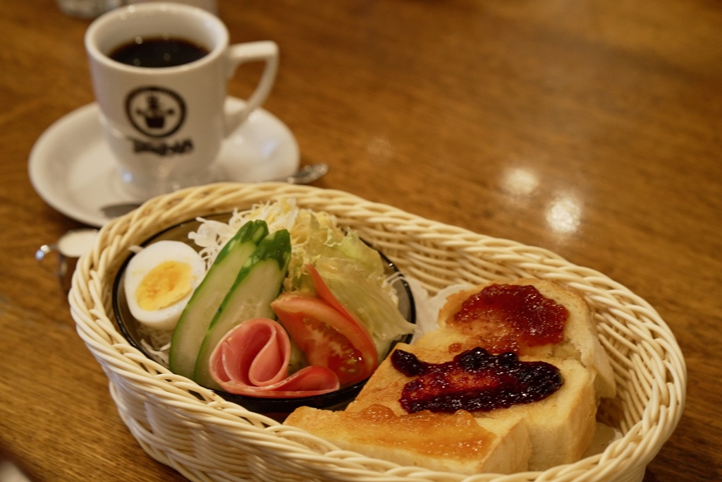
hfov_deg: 23.9
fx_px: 1705
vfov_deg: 16.1
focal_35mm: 85
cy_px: 241
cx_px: 361
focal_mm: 85
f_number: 5
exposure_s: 1/13
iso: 1600
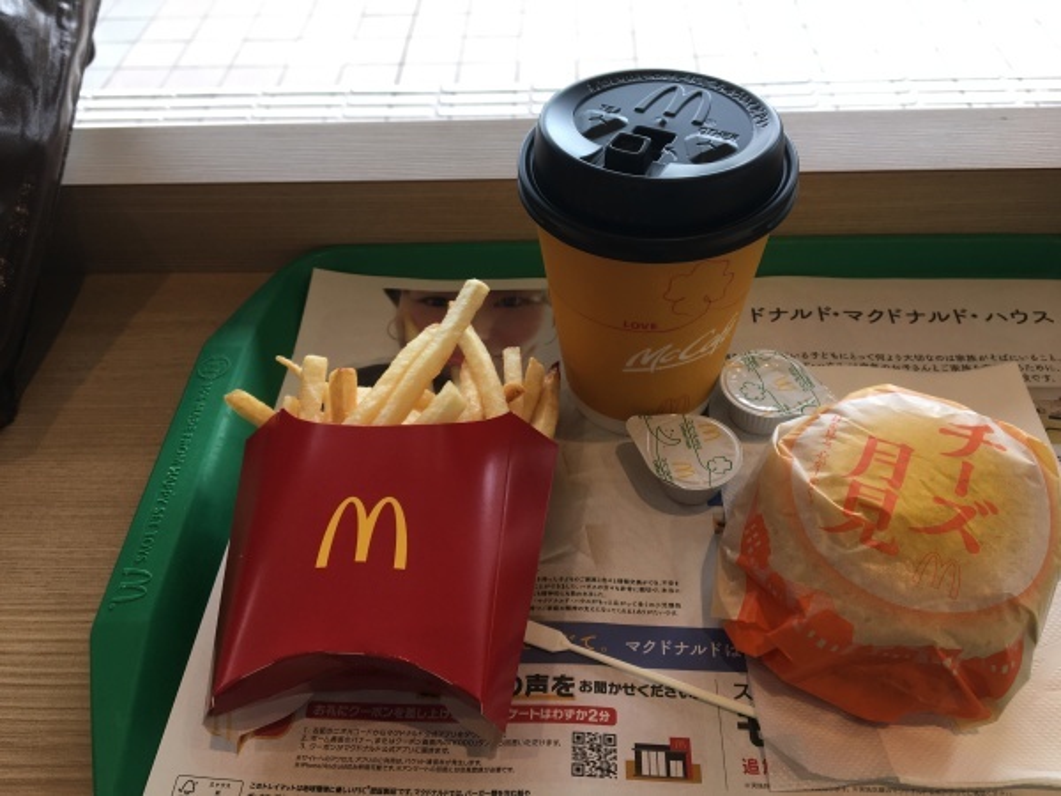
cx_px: 530
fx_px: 889
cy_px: 398
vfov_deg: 48.2
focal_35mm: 29
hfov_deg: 61.7
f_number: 2.2
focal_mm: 4.15
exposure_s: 1/120
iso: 32
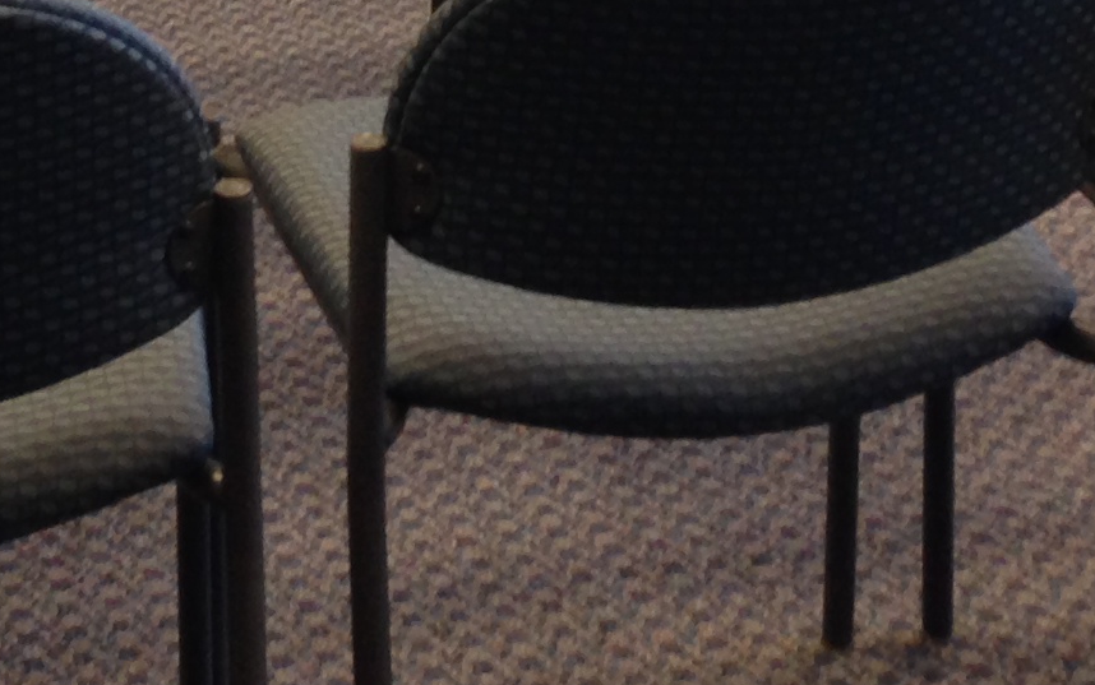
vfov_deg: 9.2
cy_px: -737
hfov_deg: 15.6
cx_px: 188
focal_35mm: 133
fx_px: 3971
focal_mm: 4.12
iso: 80
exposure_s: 1/20
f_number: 2.4
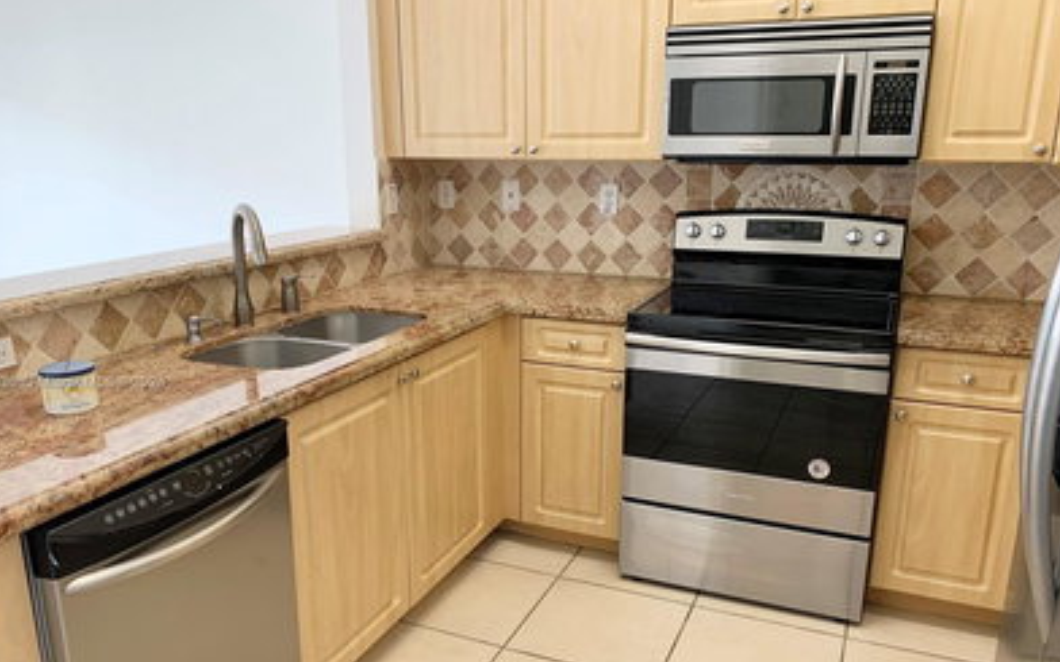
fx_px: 867
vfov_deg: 41.7
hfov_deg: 62.9
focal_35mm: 30
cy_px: 384
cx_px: 512
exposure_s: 1/60
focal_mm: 4.25
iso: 64
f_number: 1.8
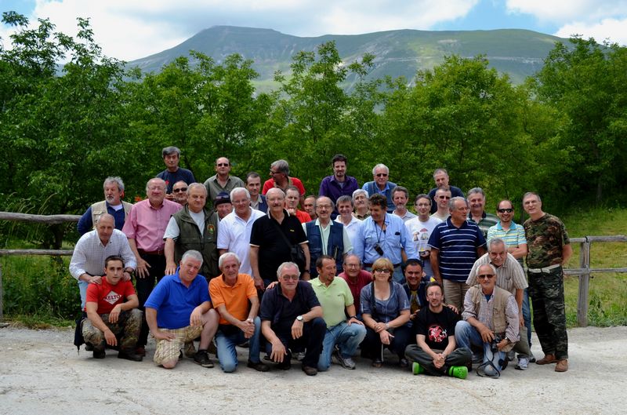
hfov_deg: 24.7
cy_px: 208
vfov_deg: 16.5
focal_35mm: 82
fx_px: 1433
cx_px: 314
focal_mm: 55
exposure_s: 1/250
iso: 100
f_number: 8
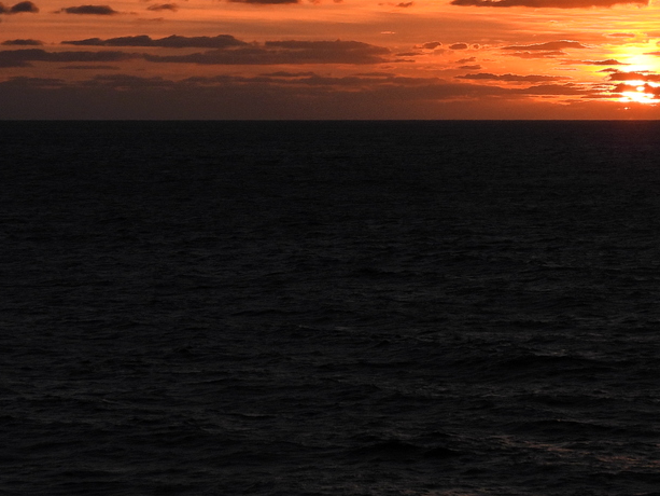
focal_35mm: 167
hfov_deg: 11.7
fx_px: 3185
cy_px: 36
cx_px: 647
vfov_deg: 8.9
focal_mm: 14.3
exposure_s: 1/1600
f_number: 4
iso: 100
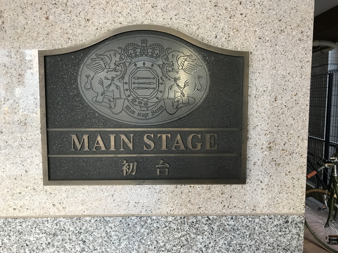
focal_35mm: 28
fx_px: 273
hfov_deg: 63.4
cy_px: 126
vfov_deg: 49.7
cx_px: 169
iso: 40
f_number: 1.8
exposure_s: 1/24
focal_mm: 3.99
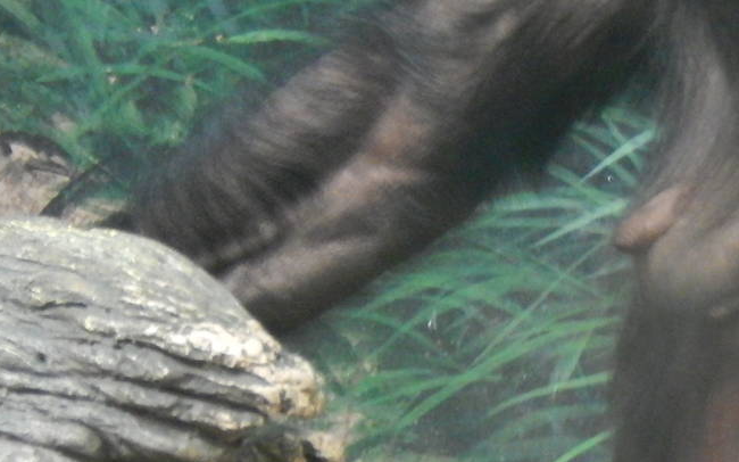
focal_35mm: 736
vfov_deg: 1.8
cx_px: 722
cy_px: 592
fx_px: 14821
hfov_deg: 2.9
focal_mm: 50.1
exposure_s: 1/5
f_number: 5.7
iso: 800
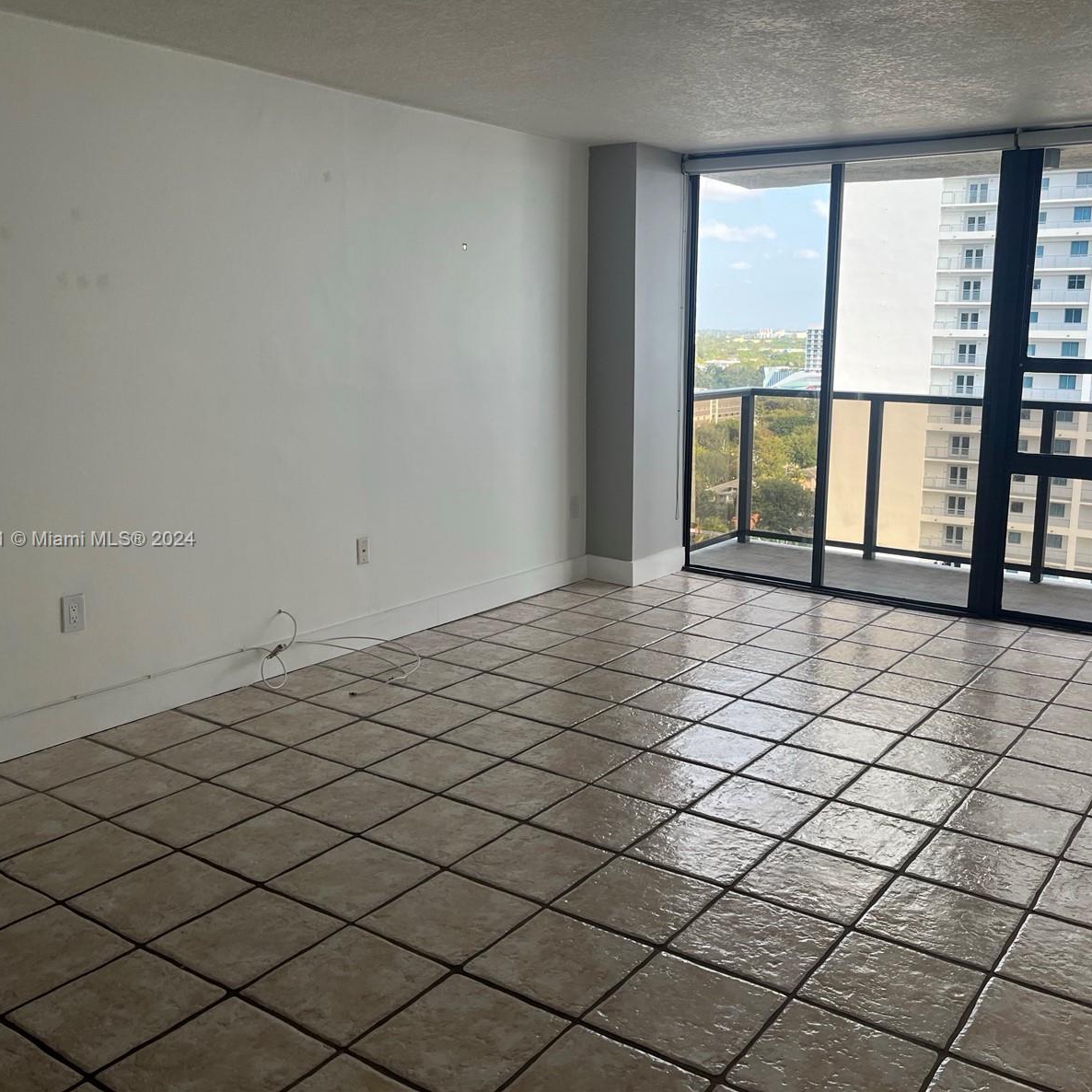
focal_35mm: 31
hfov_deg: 52.3
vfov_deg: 52.5
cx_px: 637
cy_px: 540
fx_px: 1106
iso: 50
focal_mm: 5.1
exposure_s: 1/487
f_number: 1.6
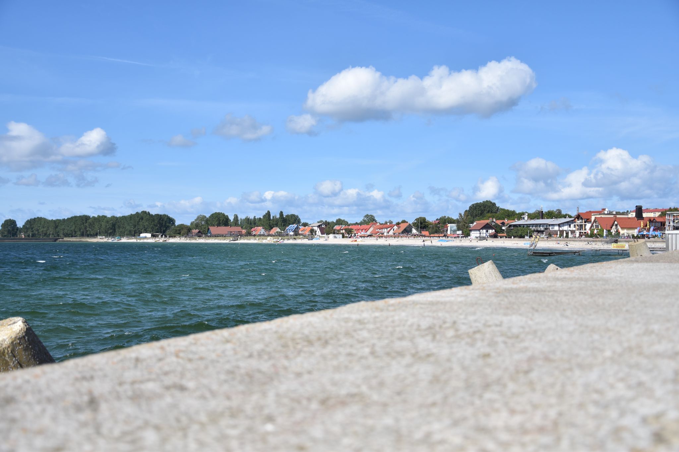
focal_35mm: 42
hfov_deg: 46.4
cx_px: 340
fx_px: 792
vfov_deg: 31.9
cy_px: 226
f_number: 4
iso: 100
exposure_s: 1/1000
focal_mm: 28
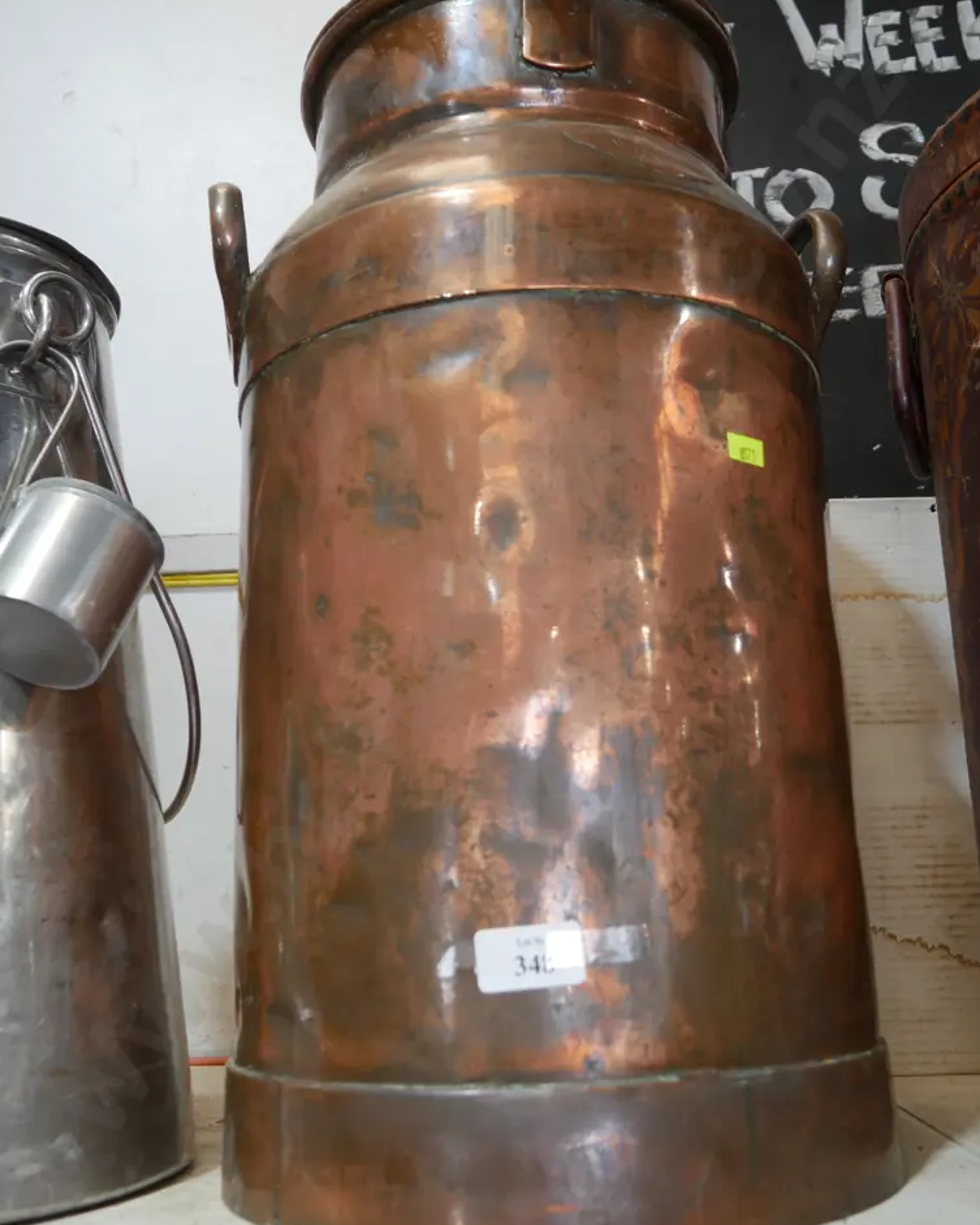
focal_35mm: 34
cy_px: 595
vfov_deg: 52.8
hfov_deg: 43.4
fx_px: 1232
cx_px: 483
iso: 400
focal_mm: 16
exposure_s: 1/60
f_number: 4
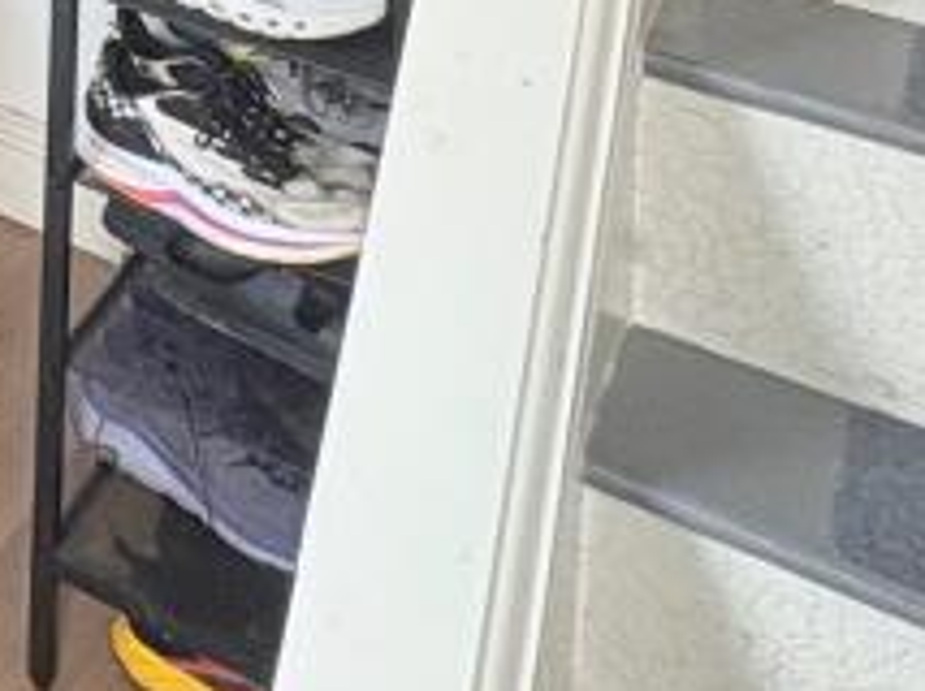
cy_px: -777
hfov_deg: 19.3
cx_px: -860
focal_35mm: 67
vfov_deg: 15.9
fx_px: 1788
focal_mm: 2.22
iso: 125
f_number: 2.2
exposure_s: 1/50
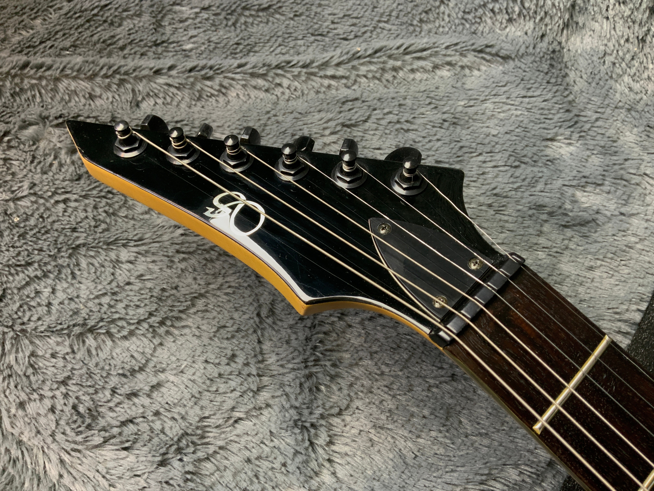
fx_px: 548
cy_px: 246
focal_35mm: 29
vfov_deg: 48.2
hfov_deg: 61.7
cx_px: 327
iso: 160
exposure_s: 1/50
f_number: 1.8
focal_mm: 3
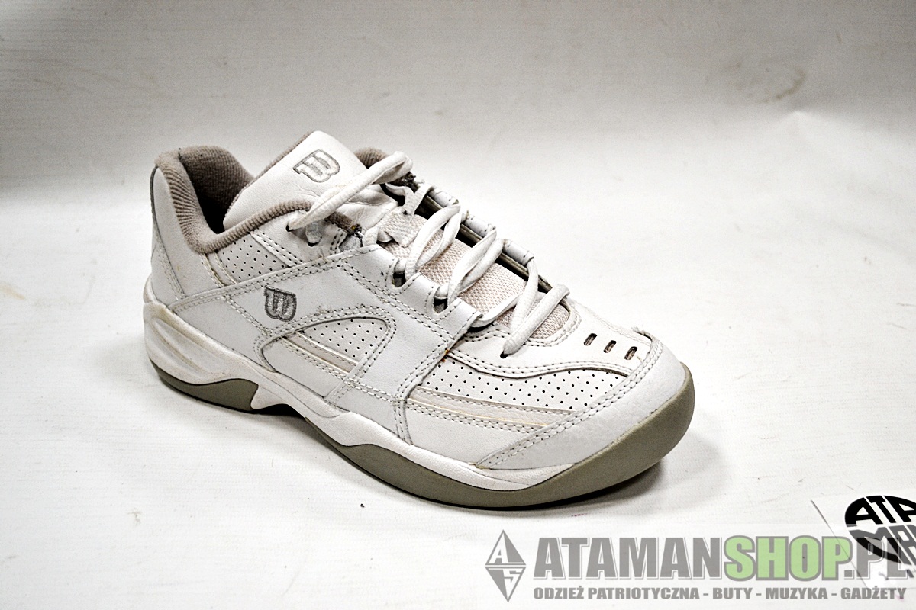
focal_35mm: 39
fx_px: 992
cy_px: 305
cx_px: 458
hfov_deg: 49.6
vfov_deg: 34.2
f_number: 4.2
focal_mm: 26
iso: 400
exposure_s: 1/50
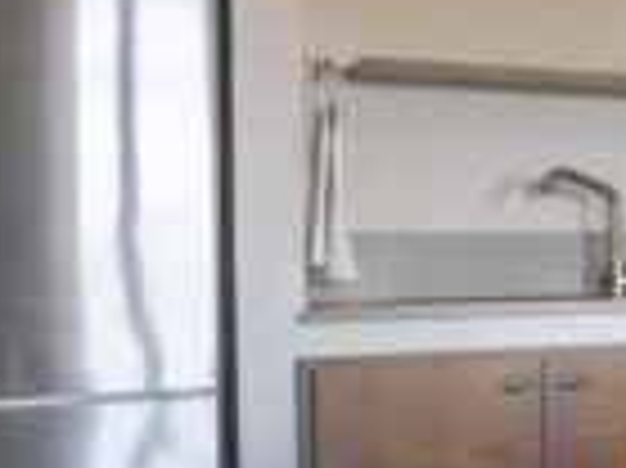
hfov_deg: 14.5
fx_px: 1409
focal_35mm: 78
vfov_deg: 18.9
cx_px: 1545
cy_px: 270
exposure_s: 1/10
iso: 400
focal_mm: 15
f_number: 10
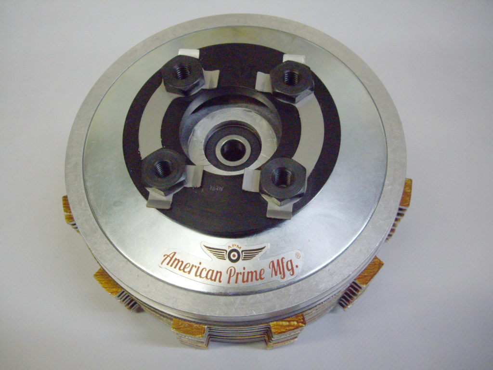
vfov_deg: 37.7
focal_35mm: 38
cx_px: 246
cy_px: 185
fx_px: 541
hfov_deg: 49.0
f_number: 2.8
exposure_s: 1/80
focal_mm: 7.9
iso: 400
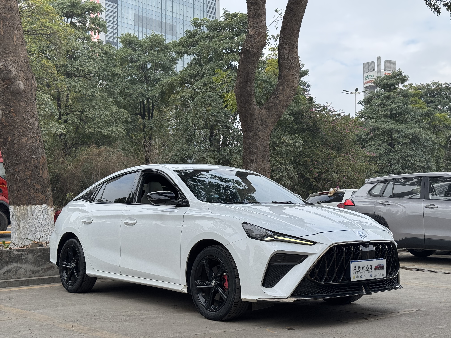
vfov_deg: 30.3
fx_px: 625
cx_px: 226
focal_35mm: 48
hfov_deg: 39.7
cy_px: 169
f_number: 1.78
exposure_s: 1/1597
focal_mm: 6.76
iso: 64
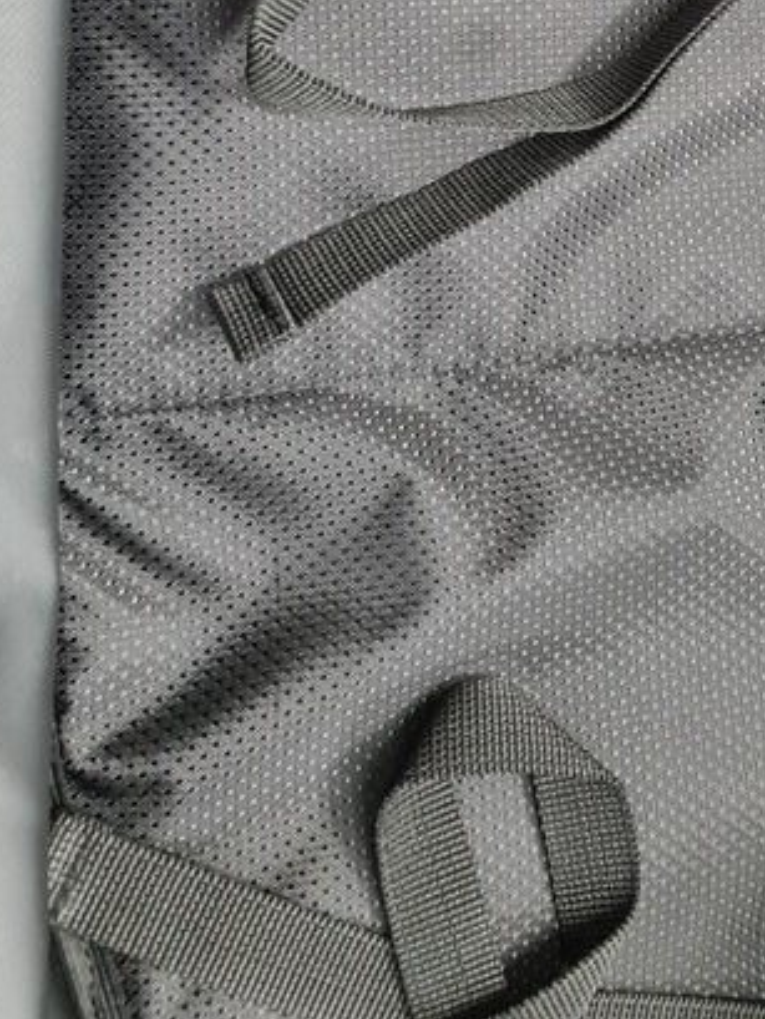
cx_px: 800
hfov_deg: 22.9
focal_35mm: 61
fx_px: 1796
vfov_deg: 29.4
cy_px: -15
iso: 500
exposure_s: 1/25
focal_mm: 5.4
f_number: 1.8
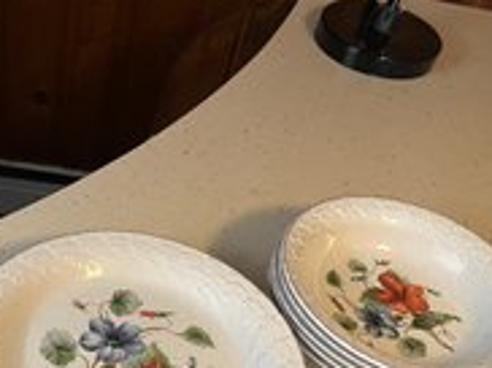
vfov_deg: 29.1
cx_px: 99
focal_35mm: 49
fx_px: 696
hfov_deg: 37.6
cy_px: 285
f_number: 1.6
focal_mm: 5.1
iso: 640
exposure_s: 1/40
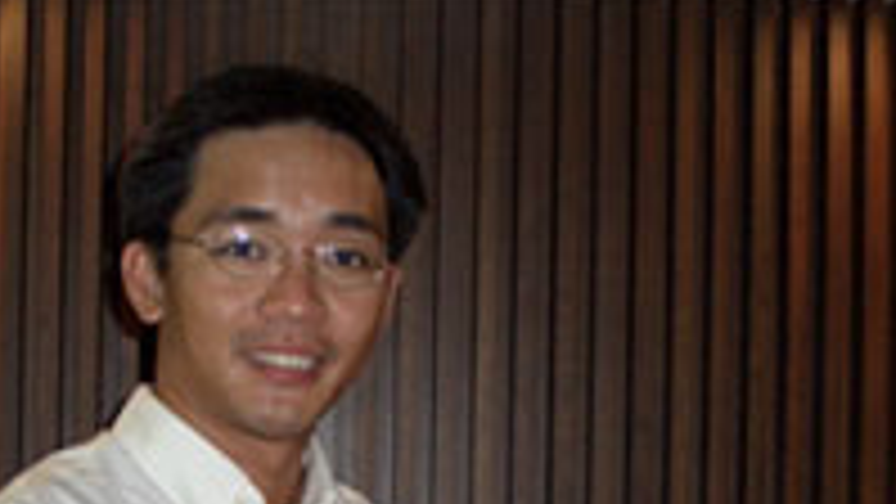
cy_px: 574
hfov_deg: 30.5
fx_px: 1640
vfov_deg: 16.9
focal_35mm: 69
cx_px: 369
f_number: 2.9
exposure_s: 1/60
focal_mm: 7.81
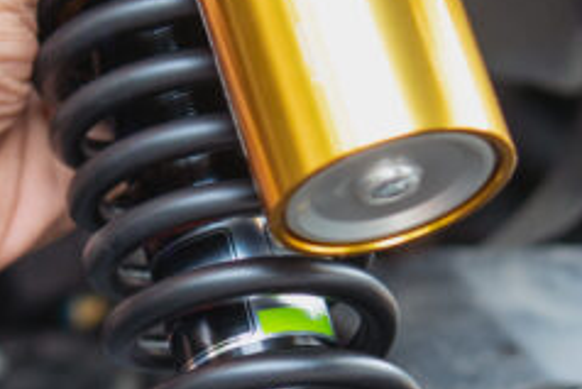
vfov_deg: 6.4
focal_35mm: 215
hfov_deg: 9.6
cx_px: 213
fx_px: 3478
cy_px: 329
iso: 250
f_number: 2.8
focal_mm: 50
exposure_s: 1/50
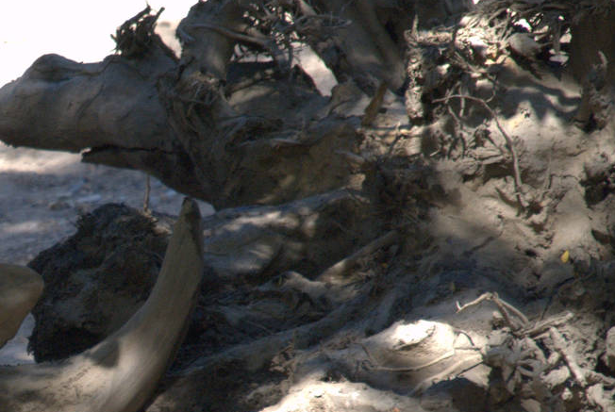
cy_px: 388
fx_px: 12593
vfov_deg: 1.9
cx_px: -45
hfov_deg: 2.8
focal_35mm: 736
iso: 1000
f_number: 6.3
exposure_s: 1/500
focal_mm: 200
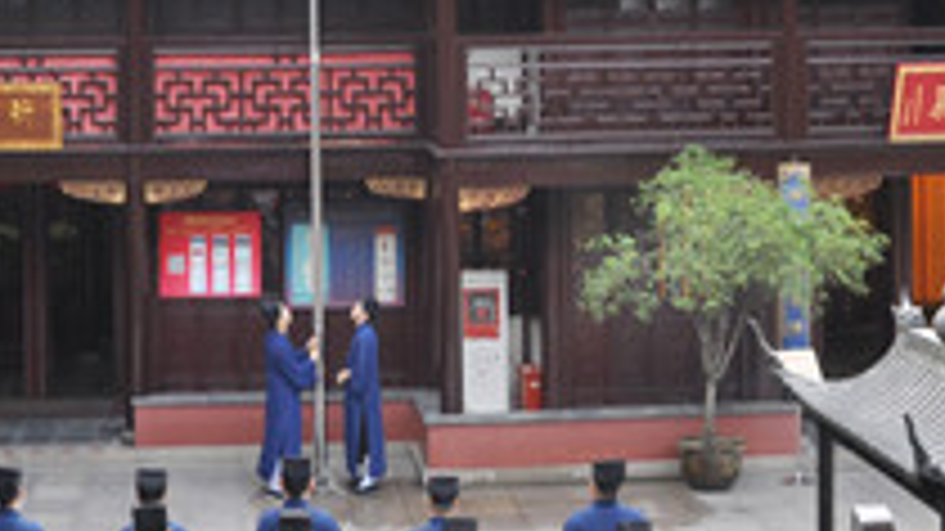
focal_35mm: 70
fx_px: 1754
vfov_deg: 16.5
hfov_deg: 30.1
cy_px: -106
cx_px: 369
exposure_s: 1/50
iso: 200
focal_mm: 18
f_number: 7.1
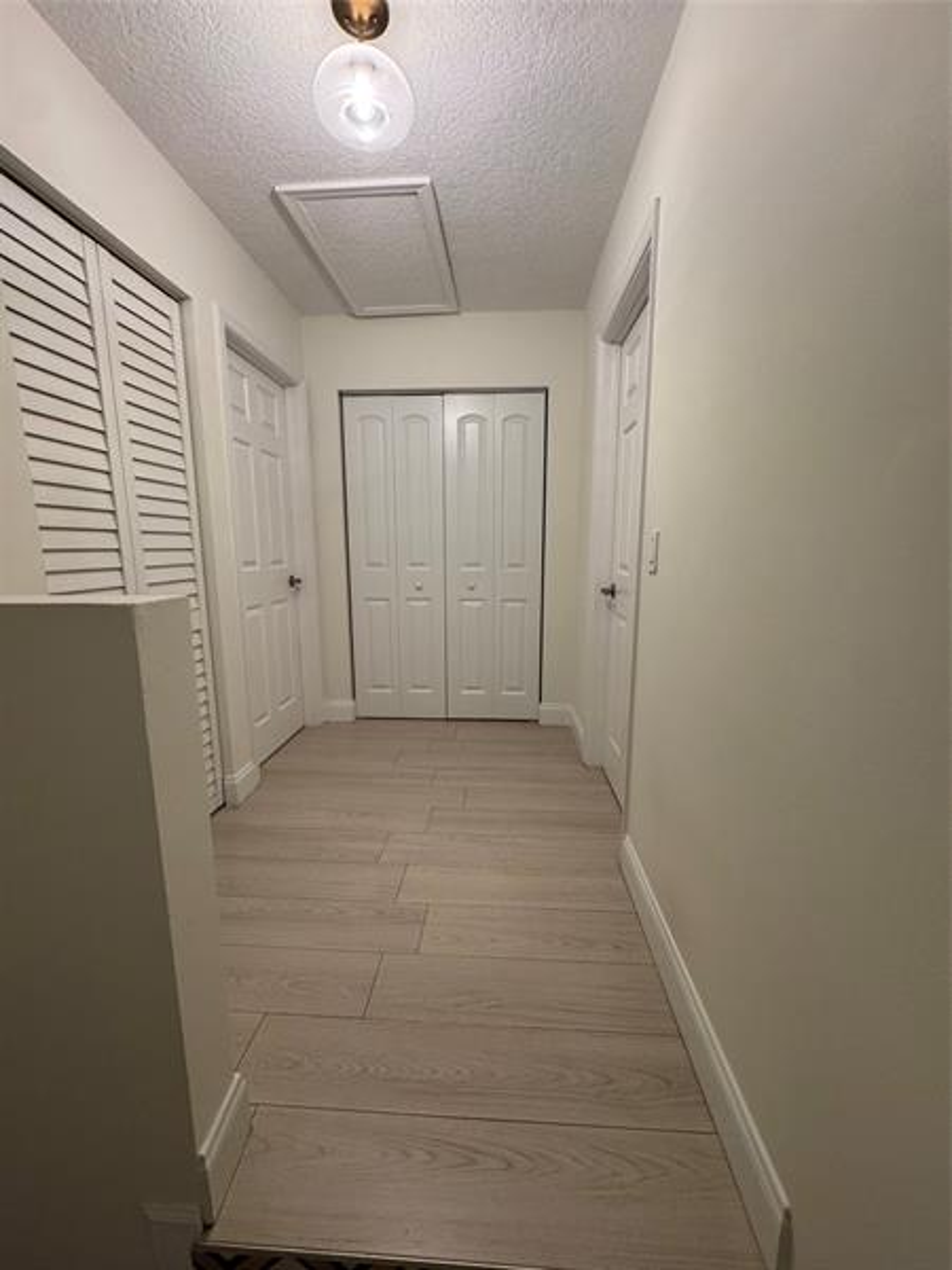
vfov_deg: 102.1
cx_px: 476
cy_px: 635
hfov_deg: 85.7
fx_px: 513
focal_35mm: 14
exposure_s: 1/60
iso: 250
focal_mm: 2.22
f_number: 2.2
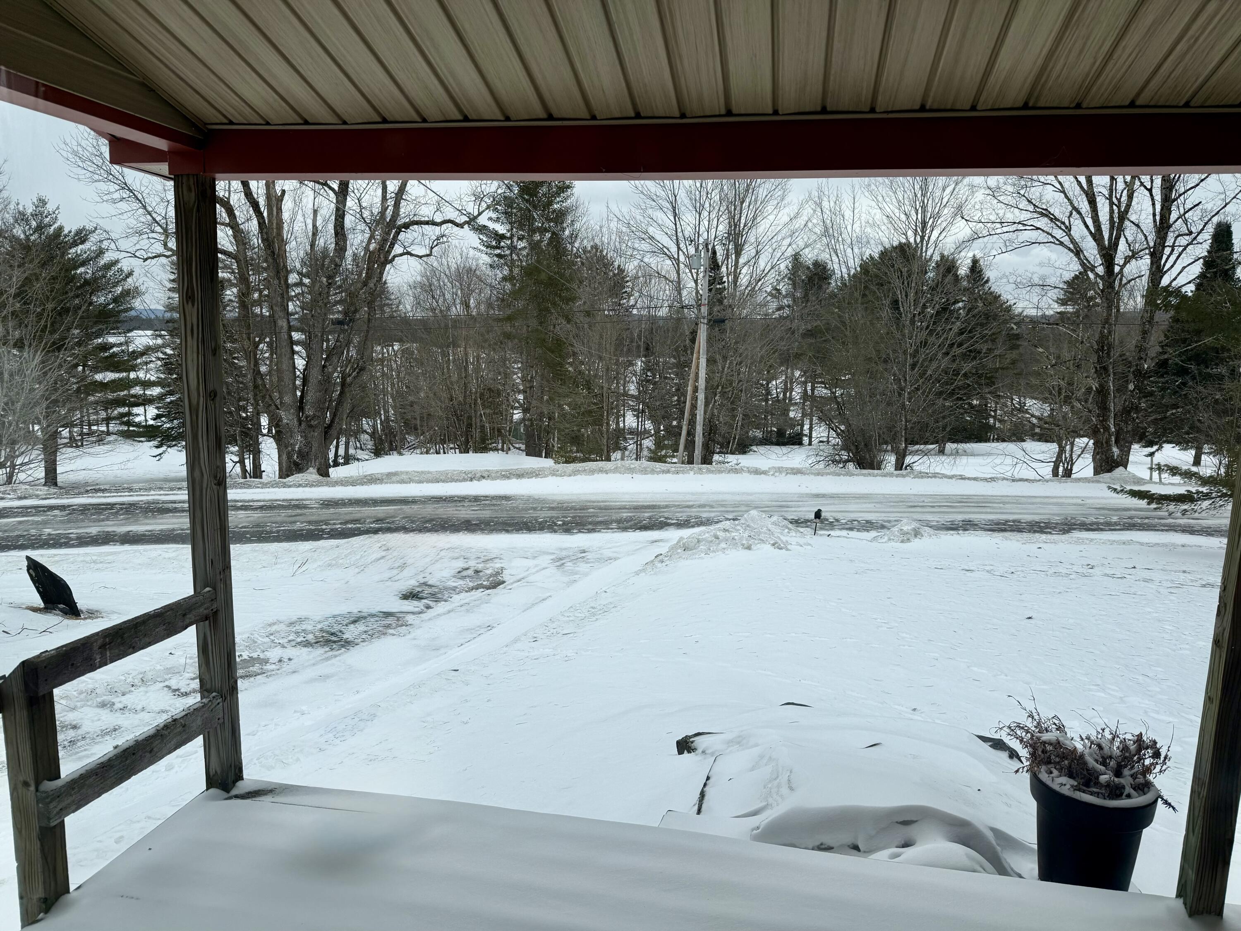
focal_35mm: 24
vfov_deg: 56.8
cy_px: 466
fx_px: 860
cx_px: 620
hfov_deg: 71.6
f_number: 1.78
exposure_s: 1/4673
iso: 80
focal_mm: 6.76
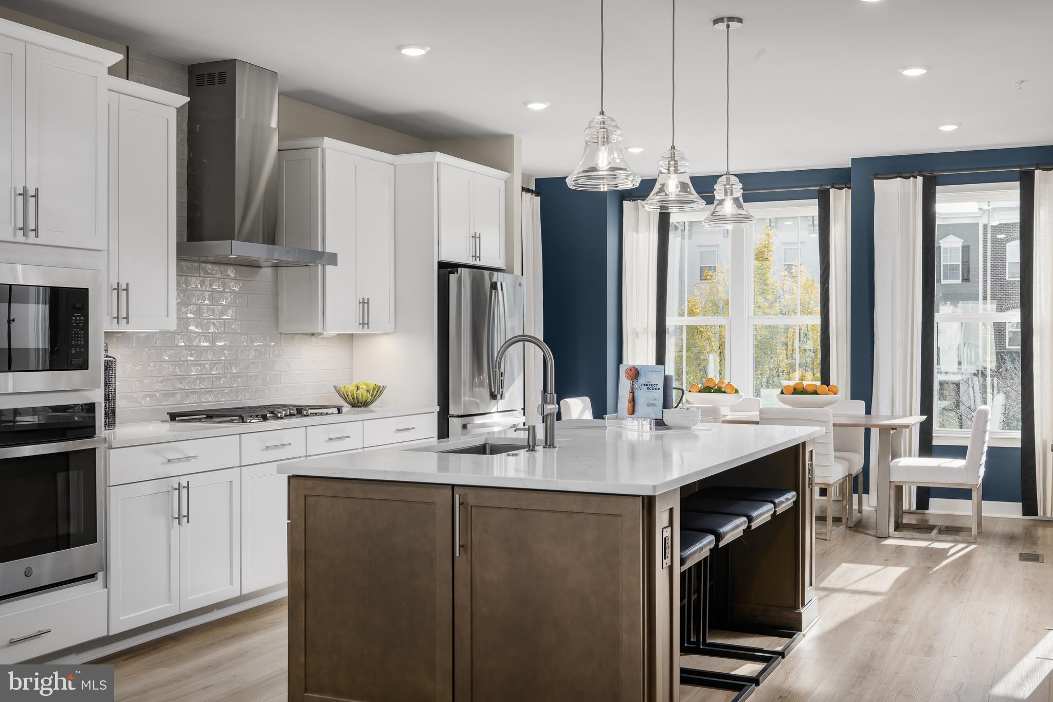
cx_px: 526
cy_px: 351
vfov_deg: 35.0
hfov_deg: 50.7
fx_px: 1111
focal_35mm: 38
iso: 200
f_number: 11
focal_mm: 38
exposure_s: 1/200
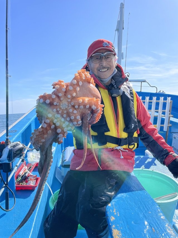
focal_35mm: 26
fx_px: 178
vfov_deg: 67.3
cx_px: 89
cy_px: 119
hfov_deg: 53.0
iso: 32
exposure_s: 1/2882
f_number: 1.6
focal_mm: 4.2
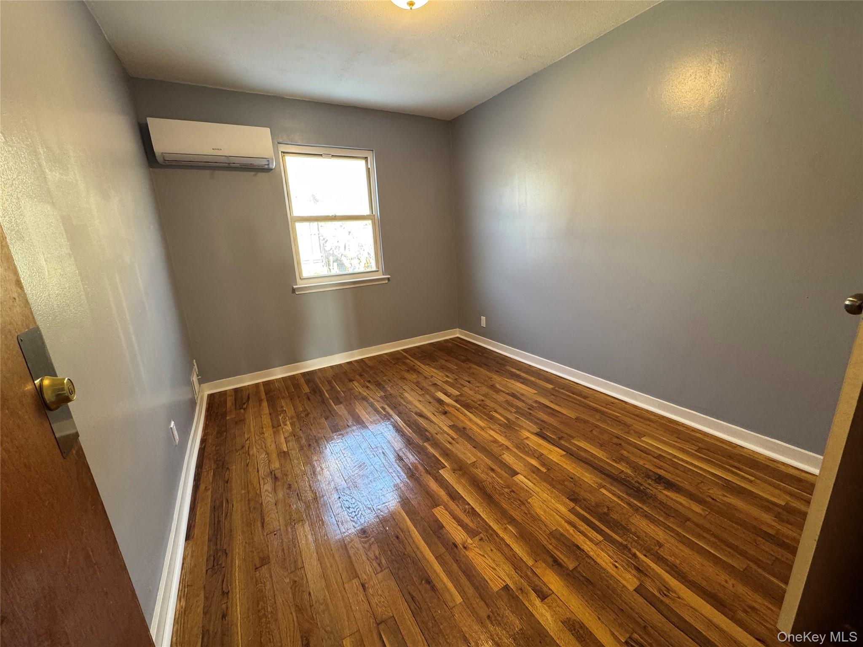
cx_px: 432
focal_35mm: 14
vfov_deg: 85.7
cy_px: 324
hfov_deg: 102.1
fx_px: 349
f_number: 2.2
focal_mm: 2.22
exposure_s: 1/60
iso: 200
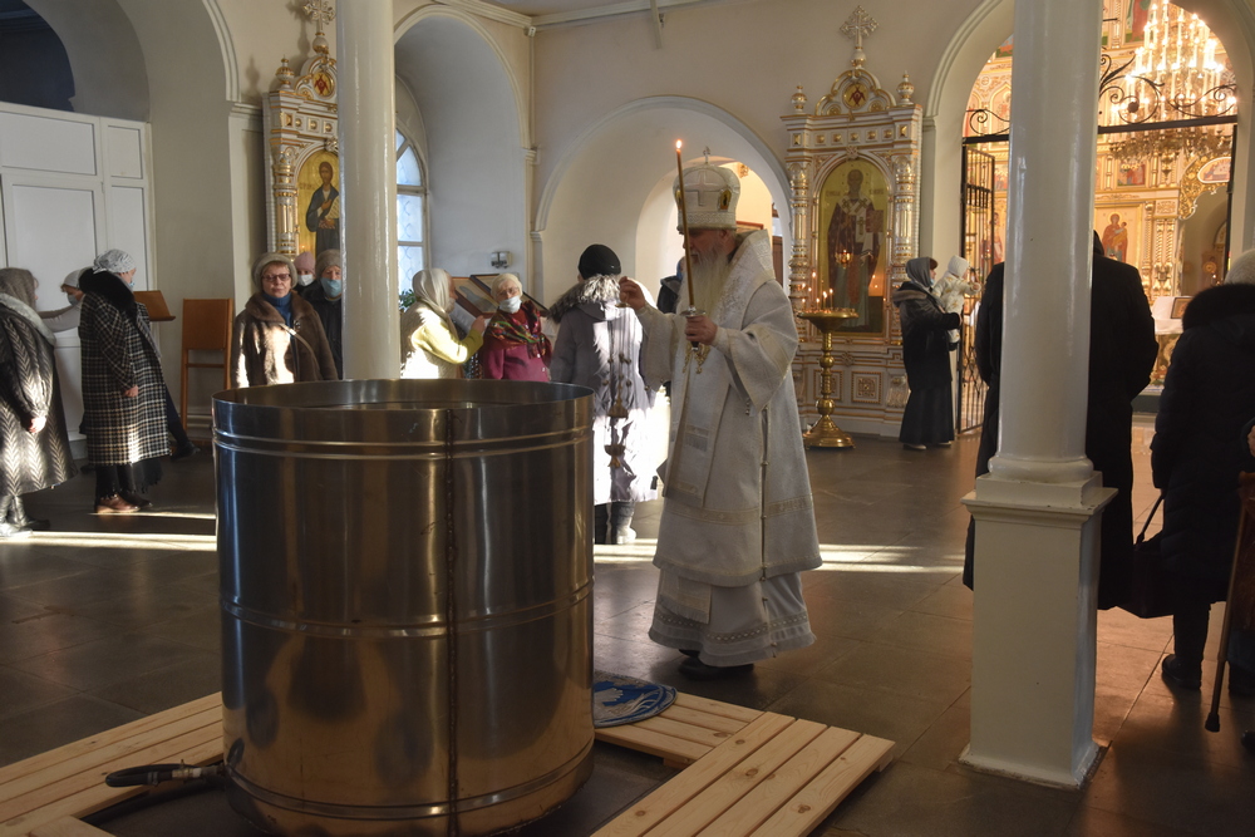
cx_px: 628
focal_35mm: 33
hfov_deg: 57.2
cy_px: 418
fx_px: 1151
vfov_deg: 40.0
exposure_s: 1/60
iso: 800
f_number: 4
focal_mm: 22
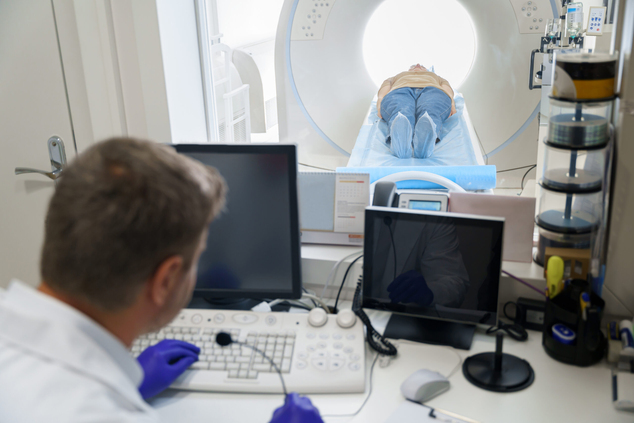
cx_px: 317
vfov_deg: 34.8
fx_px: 674
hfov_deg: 50.3
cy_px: 212
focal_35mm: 38
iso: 400
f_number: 2.8
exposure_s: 1/100
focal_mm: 38.3
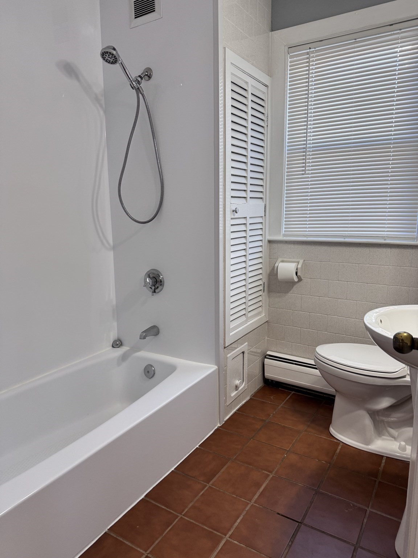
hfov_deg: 56.8
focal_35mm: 24
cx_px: 209
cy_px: 279
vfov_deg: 71.6
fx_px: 386
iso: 125
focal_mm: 6.76
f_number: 1.78
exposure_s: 1/120
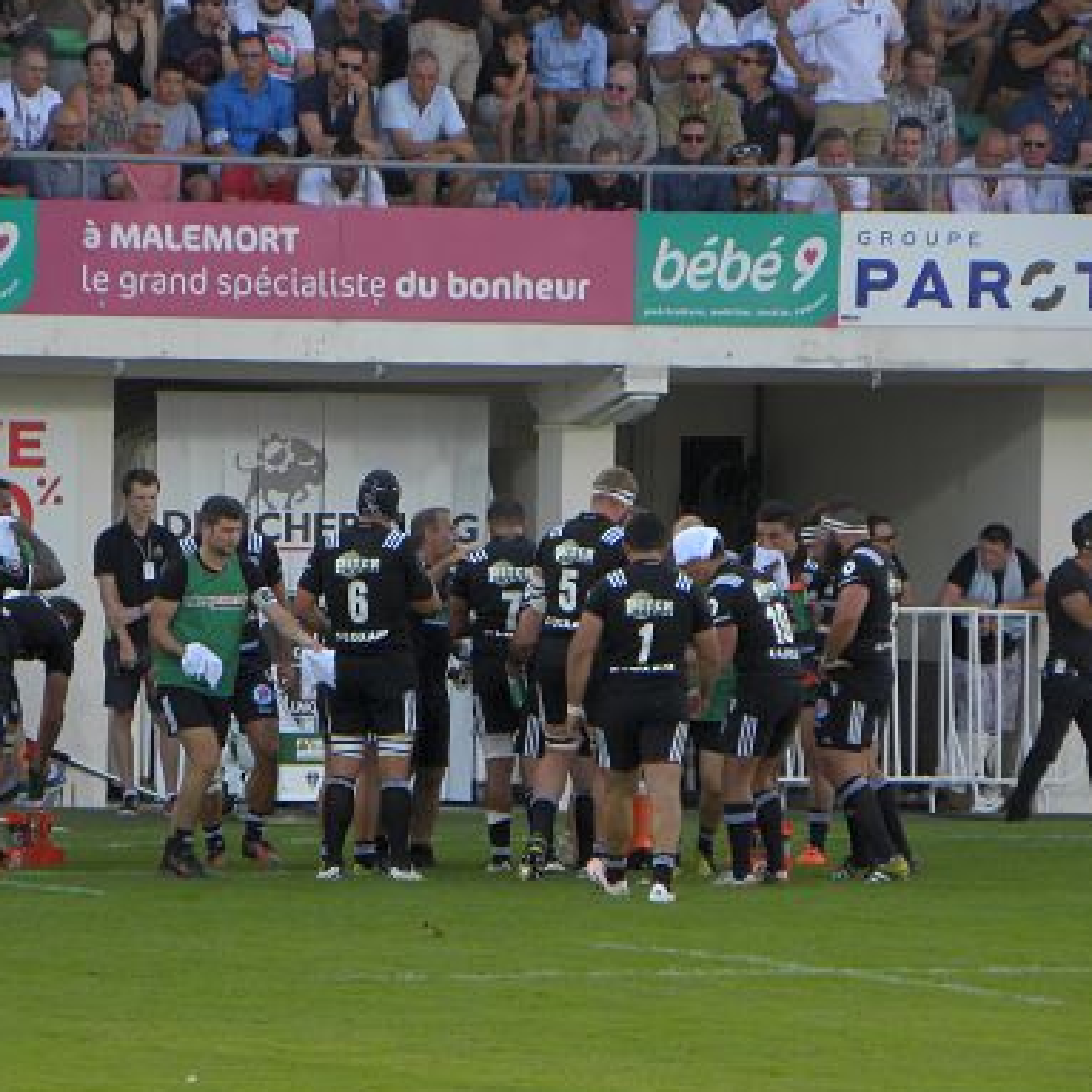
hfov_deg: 3.4
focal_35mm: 522
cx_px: 439
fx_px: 18630
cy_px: 633
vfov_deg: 3.4
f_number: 5
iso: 88
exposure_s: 1/136
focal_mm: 67.2
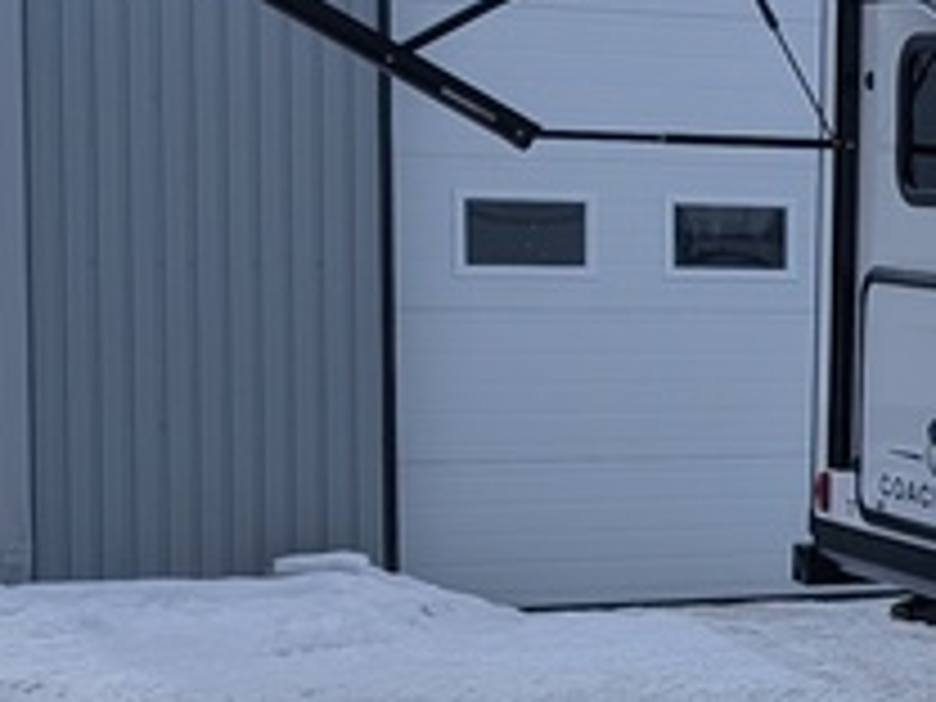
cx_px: 1922
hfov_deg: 13.9
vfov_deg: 12.5
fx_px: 3191
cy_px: 508
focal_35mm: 118
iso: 22
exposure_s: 1/2941
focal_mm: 6.9
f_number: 1.68
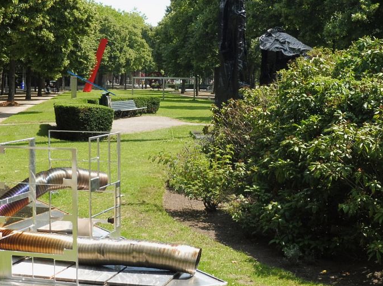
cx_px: 196
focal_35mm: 71
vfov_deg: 20.7
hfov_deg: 27.4
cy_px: 116
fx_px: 785
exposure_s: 1/250
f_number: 5
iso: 100
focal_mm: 8.5
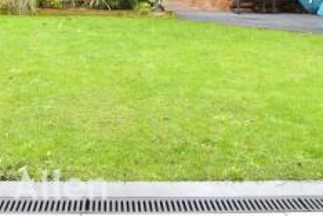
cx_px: 112
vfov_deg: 28.9
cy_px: -21
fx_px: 377
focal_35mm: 42
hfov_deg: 45.8
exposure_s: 1/60
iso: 400
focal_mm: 10
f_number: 7.1
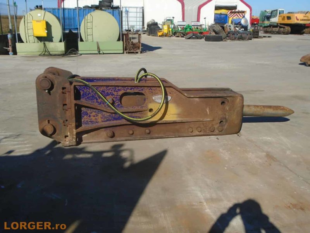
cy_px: 116
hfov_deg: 51.4
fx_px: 322
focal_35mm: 36
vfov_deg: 39.7
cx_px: 155
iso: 100
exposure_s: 1/250
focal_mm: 6.4
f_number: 9.5
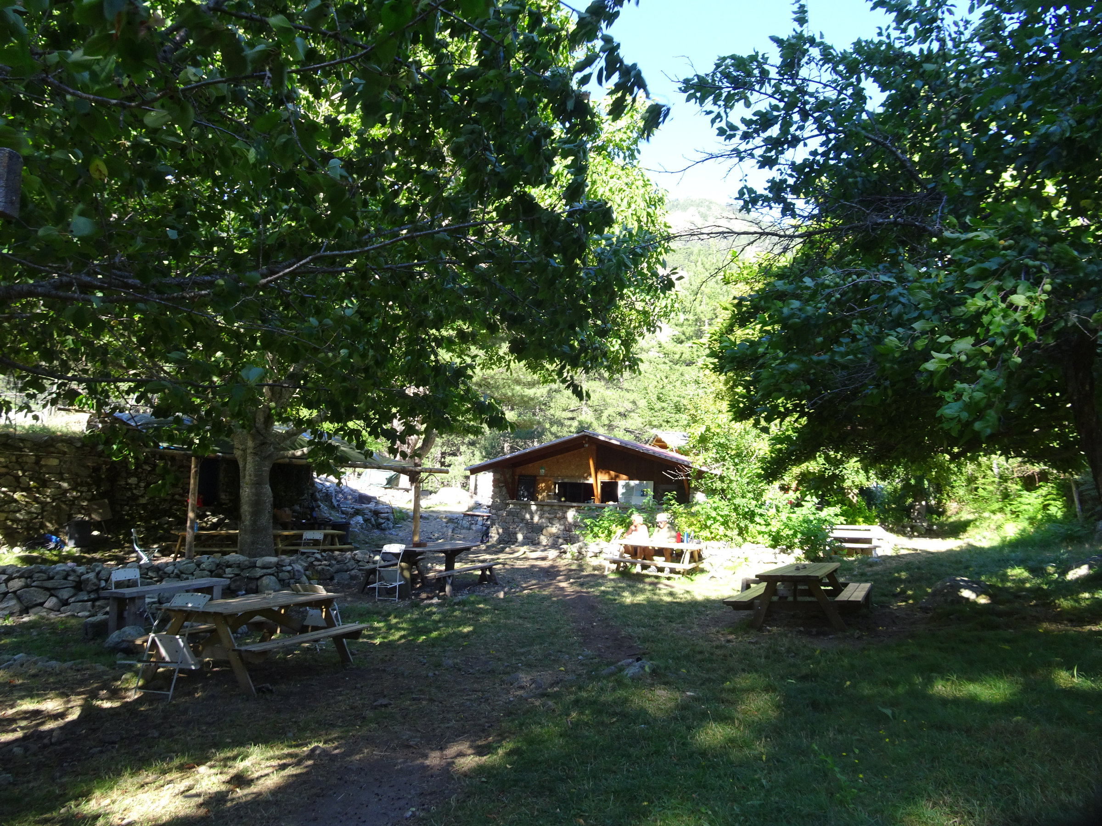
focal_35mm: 24
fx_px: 764
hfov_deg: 71.6
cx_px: 551
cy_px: 413
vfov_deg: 56.8
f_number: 3.5
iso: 80
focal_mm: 4.1
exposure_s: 1/125
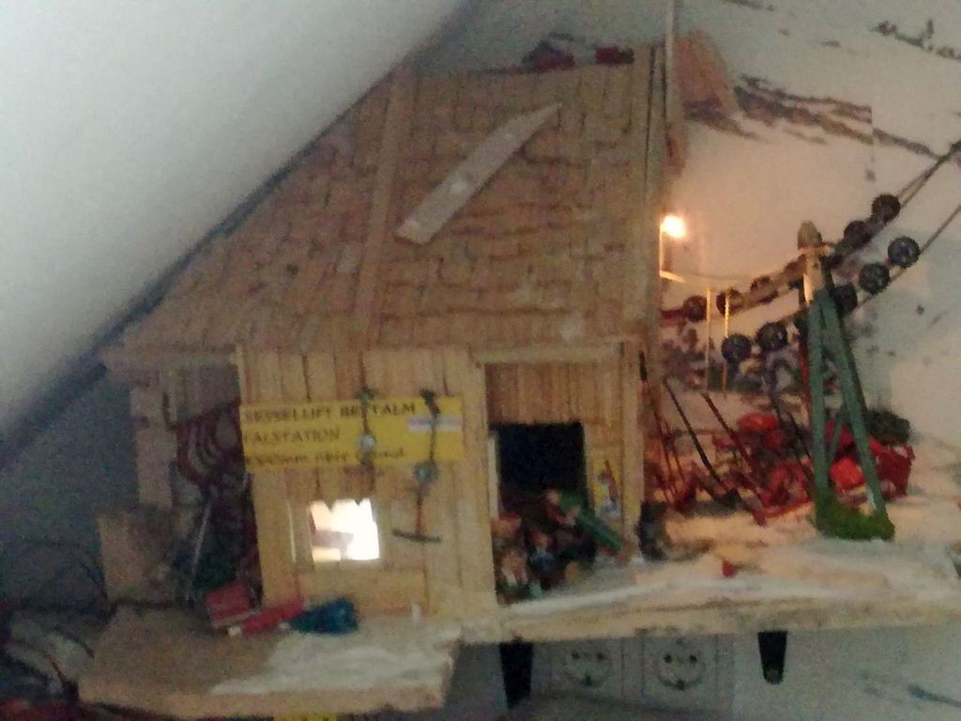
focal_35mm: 88
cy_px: 360
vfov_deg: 16.8
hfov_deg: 22.3
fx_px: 2443
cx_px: 480
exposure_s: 1/20
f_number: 2
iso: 640
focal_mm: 3.79
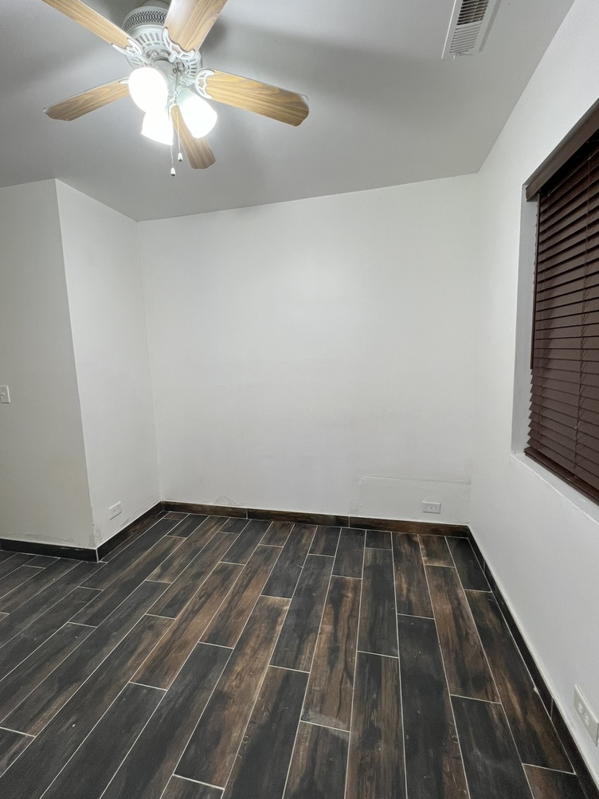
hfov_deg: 85.7
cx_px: 303
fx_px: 323
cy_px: 391
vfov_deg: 102.1
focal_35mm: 14
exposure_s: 1/120
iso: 125
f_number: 1.8
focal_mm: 1.57
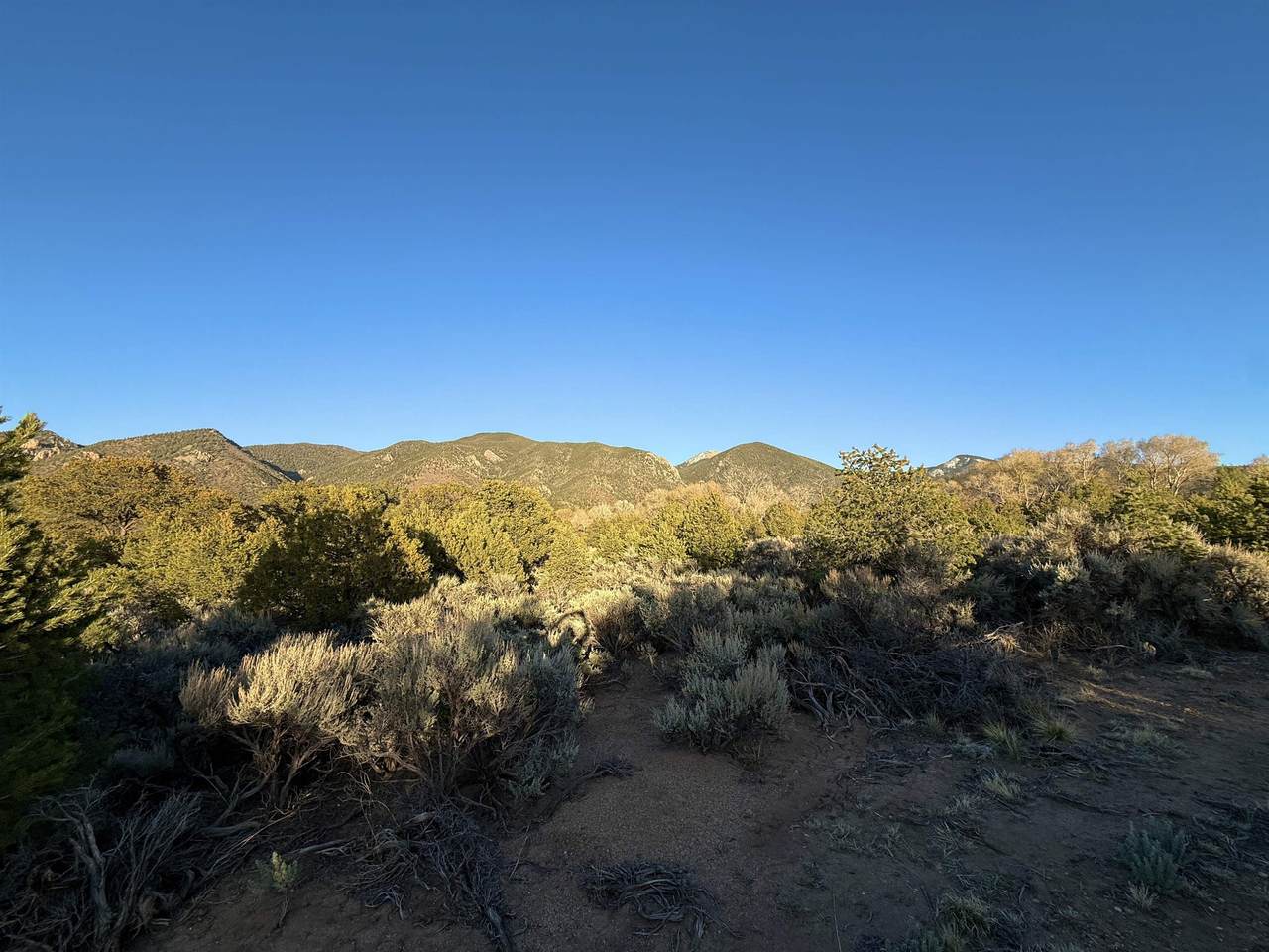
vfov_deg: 85.7
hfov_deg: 102.1
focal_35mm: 14
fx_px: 513
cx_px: 634
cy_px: 476
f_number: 2.2
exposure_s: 1/686
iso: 50
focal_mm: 2.22
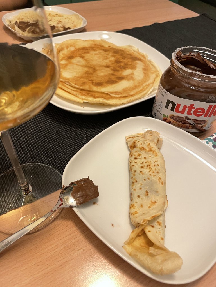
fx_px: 216
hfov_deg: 53.1
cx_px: 108
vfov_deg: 67.3
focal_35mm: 26
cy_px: 144
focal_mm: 4.2
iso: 160
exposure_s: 1/50
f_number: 1.6
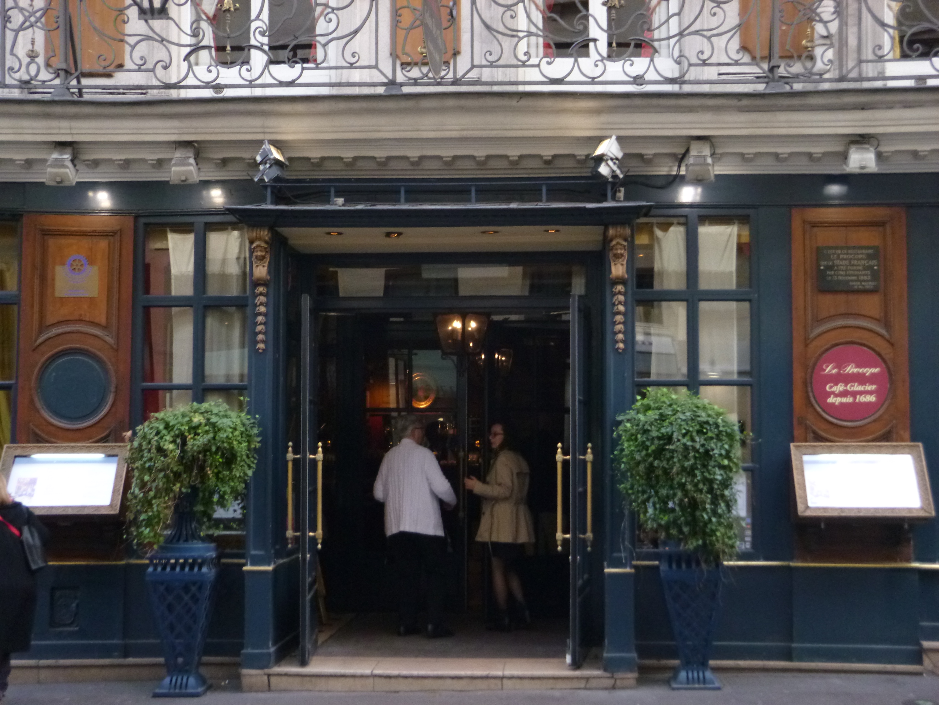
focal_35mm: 54
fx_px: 1465
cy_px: 352
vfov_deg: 27.0
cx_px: 470
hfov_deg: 35.5
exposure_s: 1/60
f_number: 5
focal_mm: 9.7
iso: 400
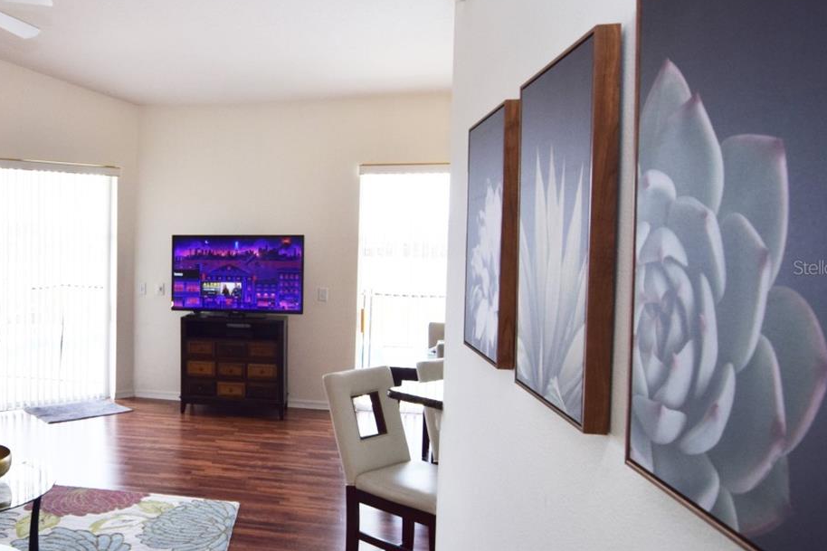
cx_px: 154
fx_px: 663
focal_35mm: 29
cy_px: 267
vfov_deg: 45.1
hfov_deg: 58.5
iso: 400
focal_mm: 11
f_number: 5.6
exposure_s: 1/125
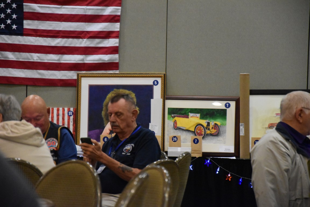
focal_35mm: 158
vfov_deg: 8.7
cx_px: 155
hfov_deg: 13.0
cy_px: 104
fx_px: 1356
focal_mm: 105
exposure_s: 1/125
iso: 7200
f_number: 5.6
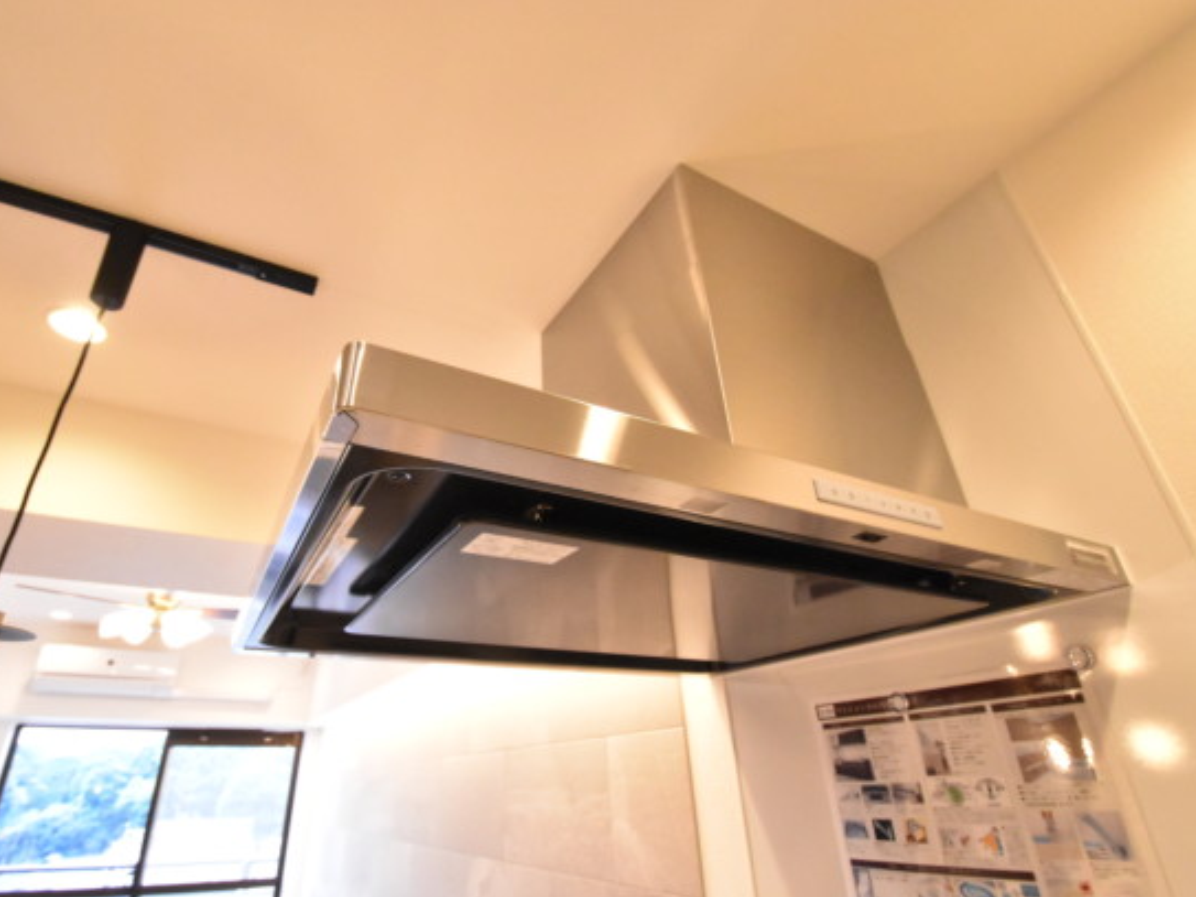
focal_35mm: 17
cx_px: 548
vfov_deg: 74.7
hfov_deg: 90.8
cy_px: 451
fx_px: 587
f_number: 6.3
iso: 6400
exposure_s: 1/160
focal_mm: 10
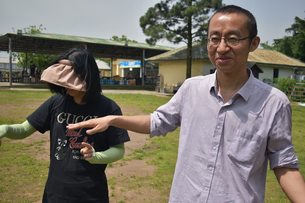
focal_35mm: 38
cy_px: 102
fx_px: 318
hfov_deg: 51.3
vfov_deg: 35.5
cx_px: 152
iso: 100
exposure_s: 1/1250
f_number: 4
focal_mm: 25
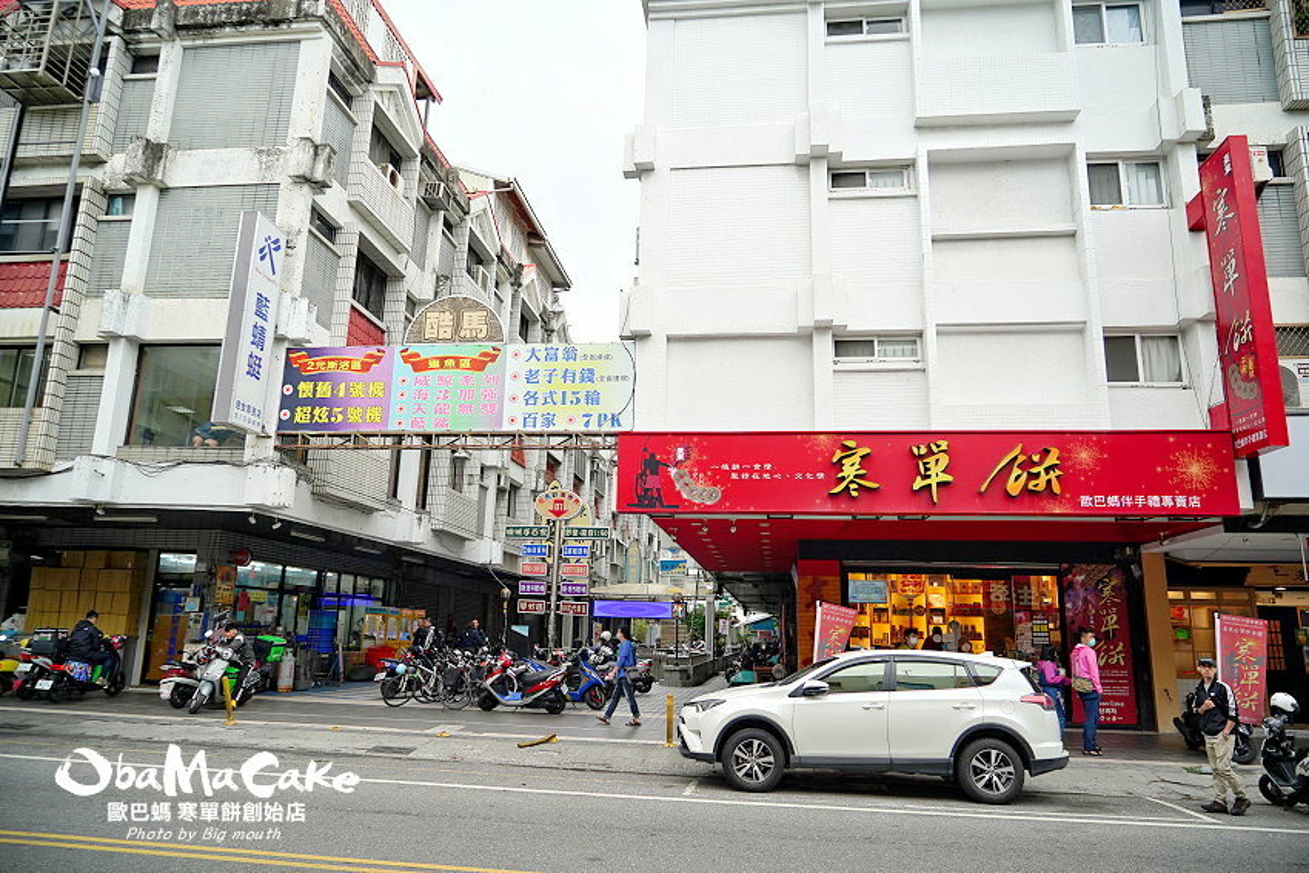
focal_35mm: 24
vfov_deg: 53.2
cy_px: 436
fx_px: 873
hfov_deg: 73.7
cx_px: 654
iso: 100
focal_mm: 24
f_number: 4
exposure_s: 1/160
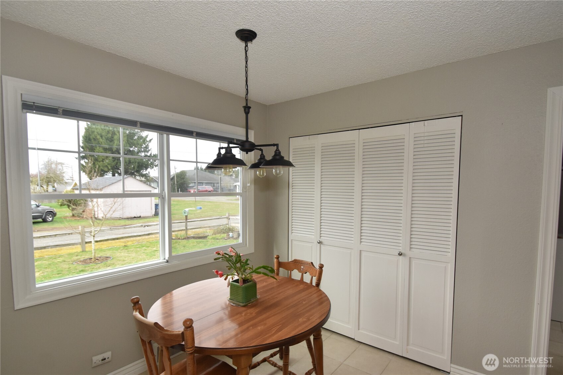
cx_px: 282
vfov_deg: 77.3
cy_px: 188
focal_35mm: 15
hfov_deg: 100.4
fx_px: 235
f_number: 5
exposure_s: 1/200
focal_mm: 10
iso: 720
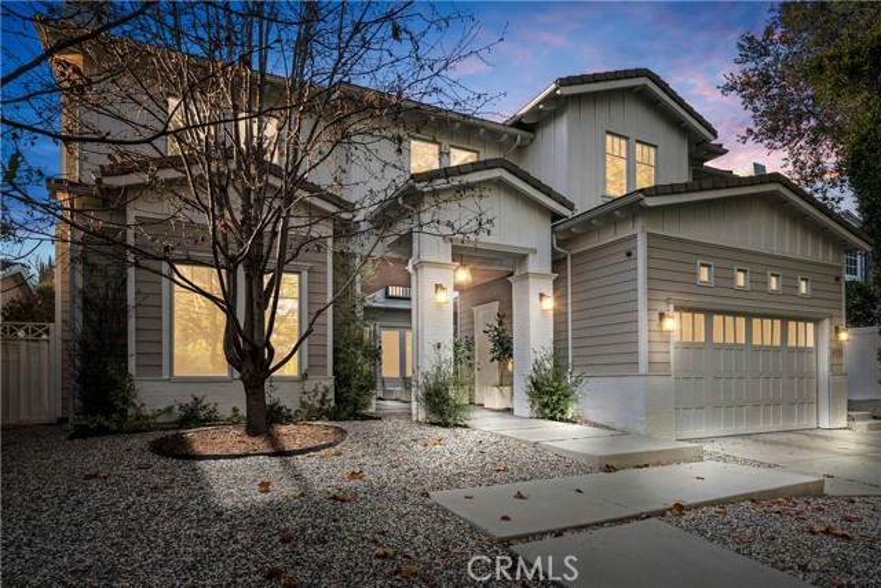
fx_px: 490
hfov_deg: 84.0
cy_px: 294
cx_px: 440
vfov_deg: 62.0
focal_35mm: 20
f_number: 9.5
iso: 1600
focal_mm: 20
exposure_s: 1/60
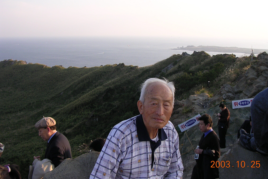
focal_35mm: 40
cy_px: 84
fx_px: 298
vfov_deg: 33.4
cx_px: 133
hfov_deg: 48.5
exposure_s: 1/329
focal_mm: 5.8
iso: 100
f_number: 2.8
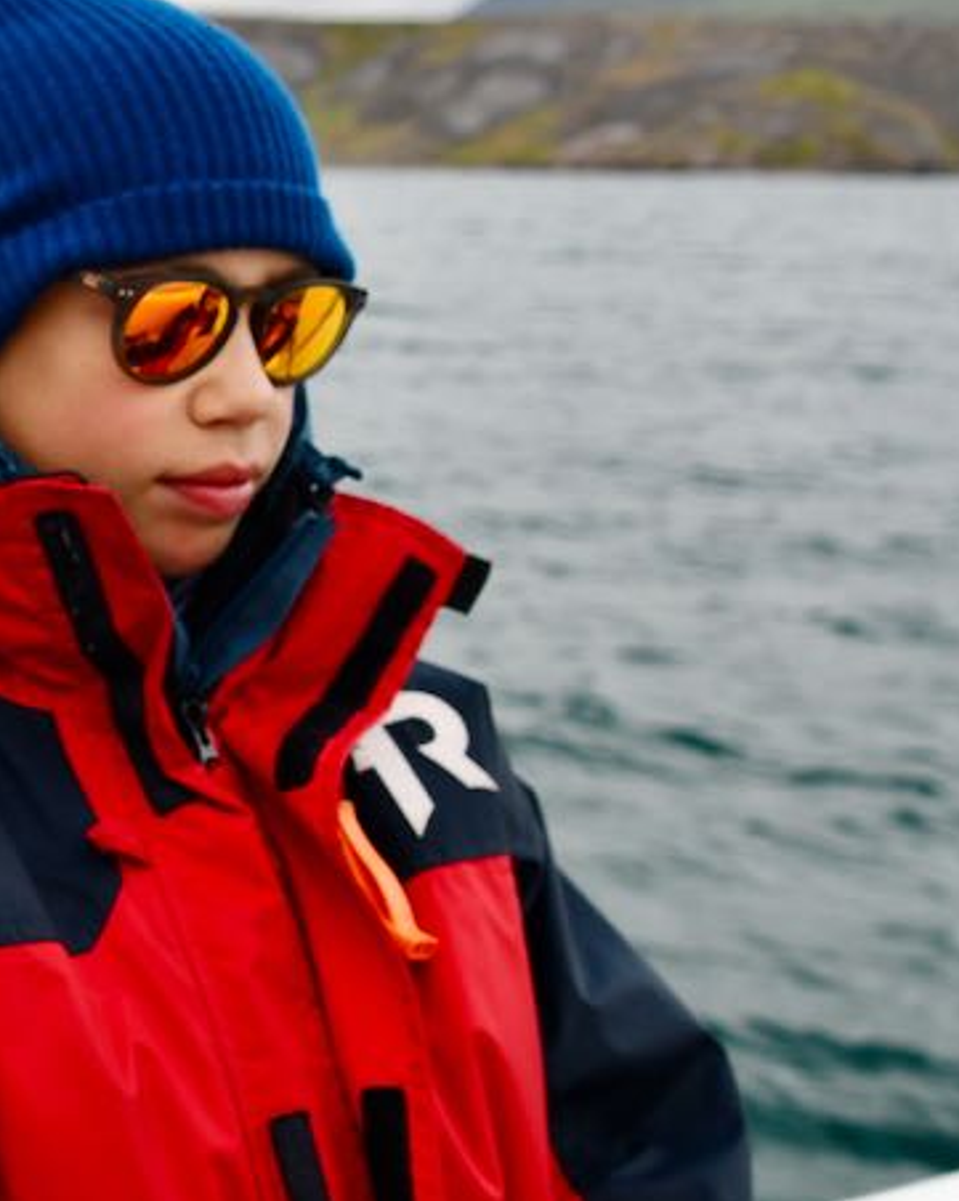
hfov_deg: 15.0
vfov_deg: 19.9
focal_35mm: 96
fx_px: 3409
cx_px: -414
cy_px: 364
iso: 200
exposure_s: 1/250
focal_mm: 28
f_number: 5.6
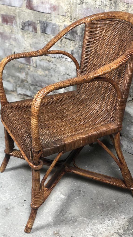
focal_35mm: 57
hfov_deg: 21.1
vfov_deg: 36.6
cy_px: 119
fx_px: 358
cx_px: 71
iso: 160
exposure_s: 1/33
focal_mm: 6
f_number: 2.4
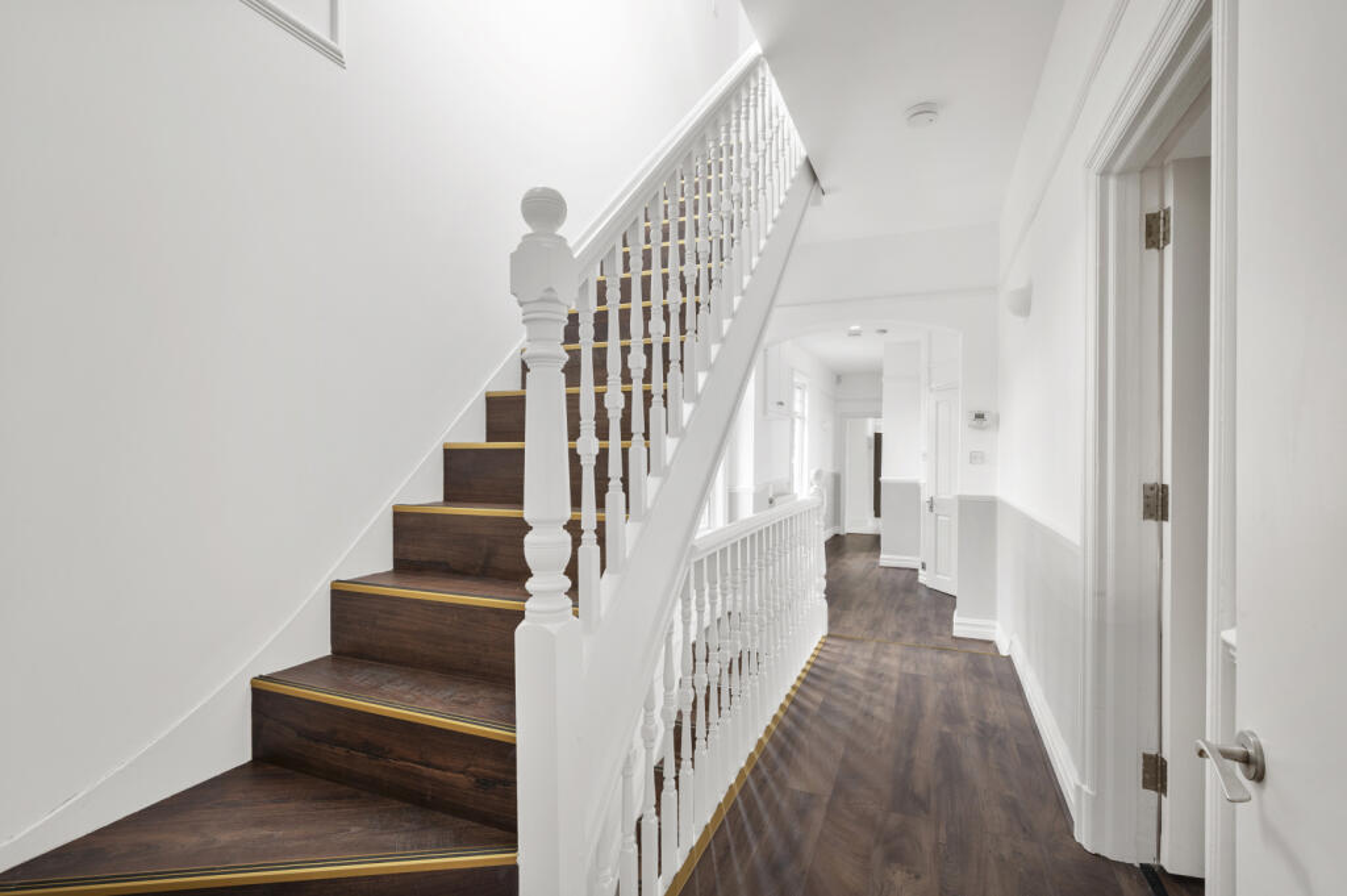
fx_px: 598
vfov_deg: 73.7
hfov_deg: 96.8
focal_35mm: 16
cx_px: 674
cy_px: 448
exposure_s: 1/1.25
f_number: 16
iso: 200
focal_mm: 16
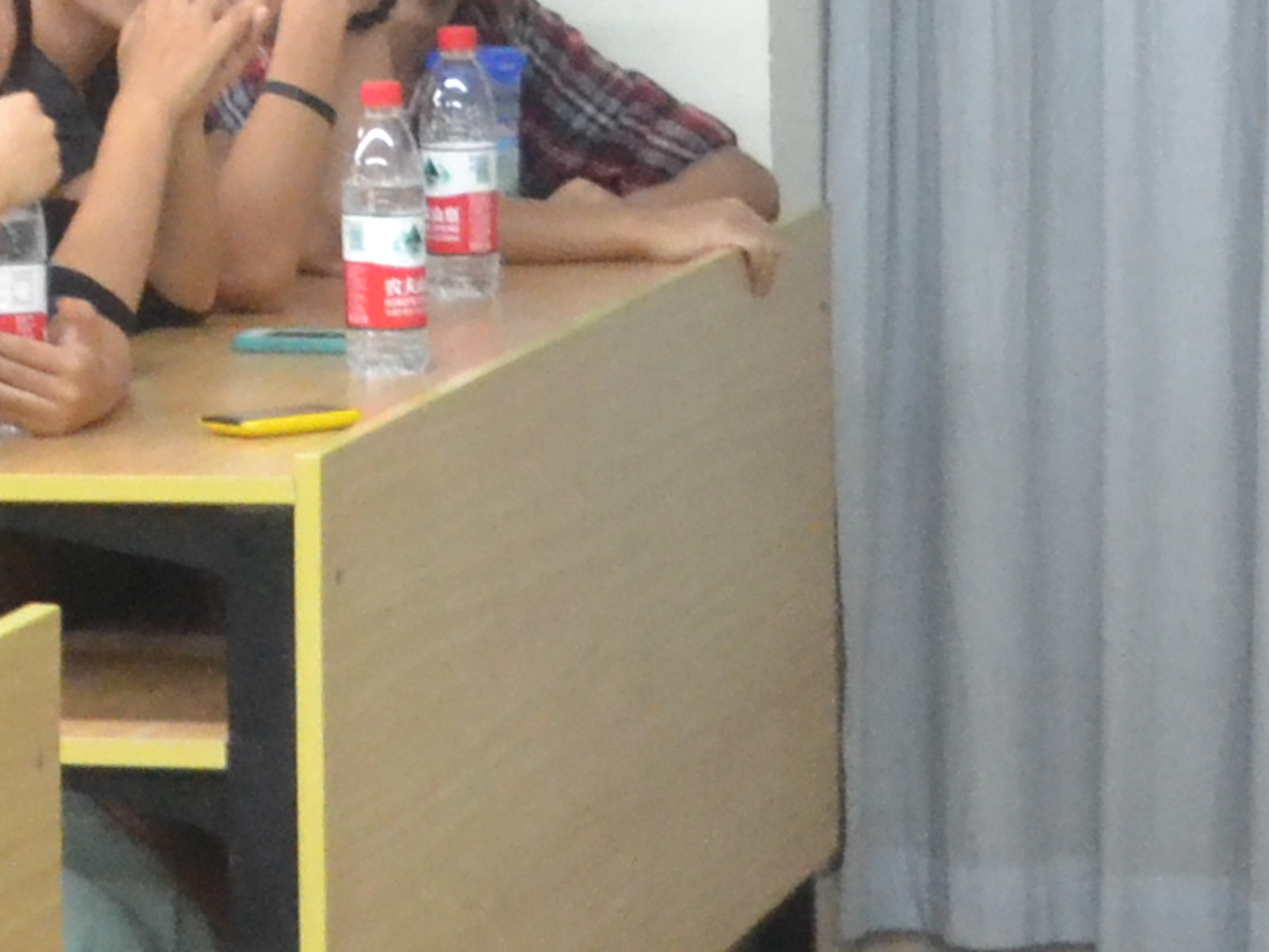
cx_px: -1014
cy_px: -323
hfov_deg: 8.6
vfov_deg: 6.7
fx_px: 8066
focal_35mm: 220
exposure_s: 1/50
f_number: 4.2
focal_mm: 26
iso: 3200
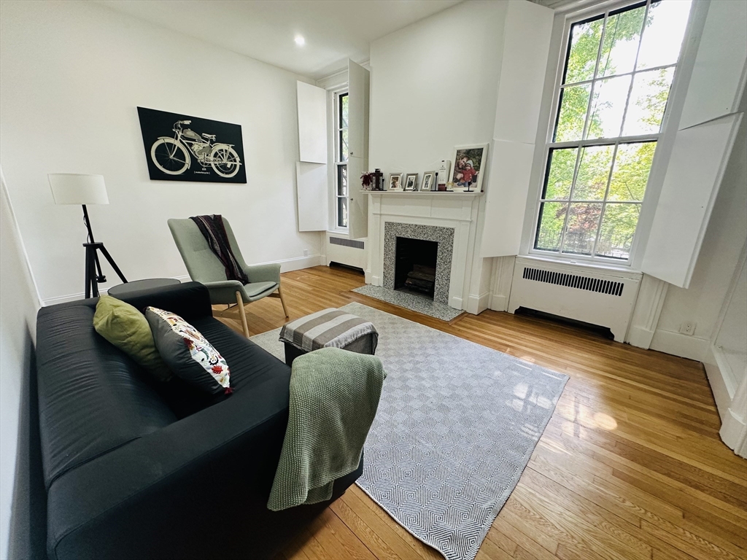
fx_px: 302
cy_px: 280
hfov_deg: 102.1
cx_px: 374
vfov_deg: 85.7
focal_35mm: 14
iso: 200
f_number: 2.2
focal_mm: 2.22
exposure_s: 1/120
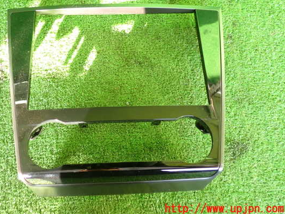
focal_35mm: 34
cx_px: 125
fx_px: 280
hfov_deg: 53.8
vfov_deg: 41.7
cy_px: 94
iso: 200
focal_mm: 5.4
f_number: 2.3
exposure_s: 1/40
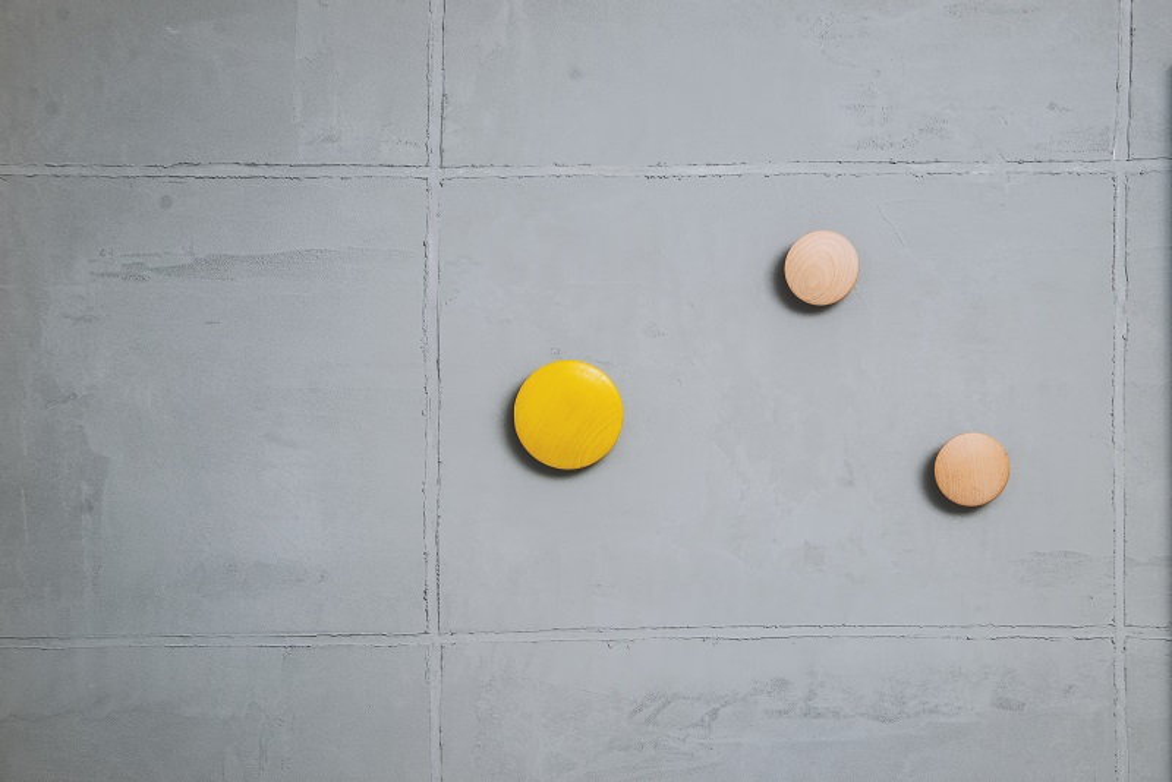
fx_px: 1303
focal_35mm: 40
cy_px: 391
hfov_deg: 48.4
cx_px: 586
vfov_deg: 33.4
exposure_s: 1/100
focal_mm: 40
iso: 1600
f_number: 6.3
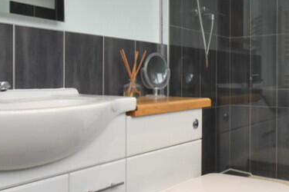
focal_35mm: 41
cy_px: 64
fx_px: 329
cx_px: 217
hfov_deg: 45.8
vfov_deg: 32.4
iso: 1250
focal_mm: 10
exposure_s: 1/60
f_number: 10
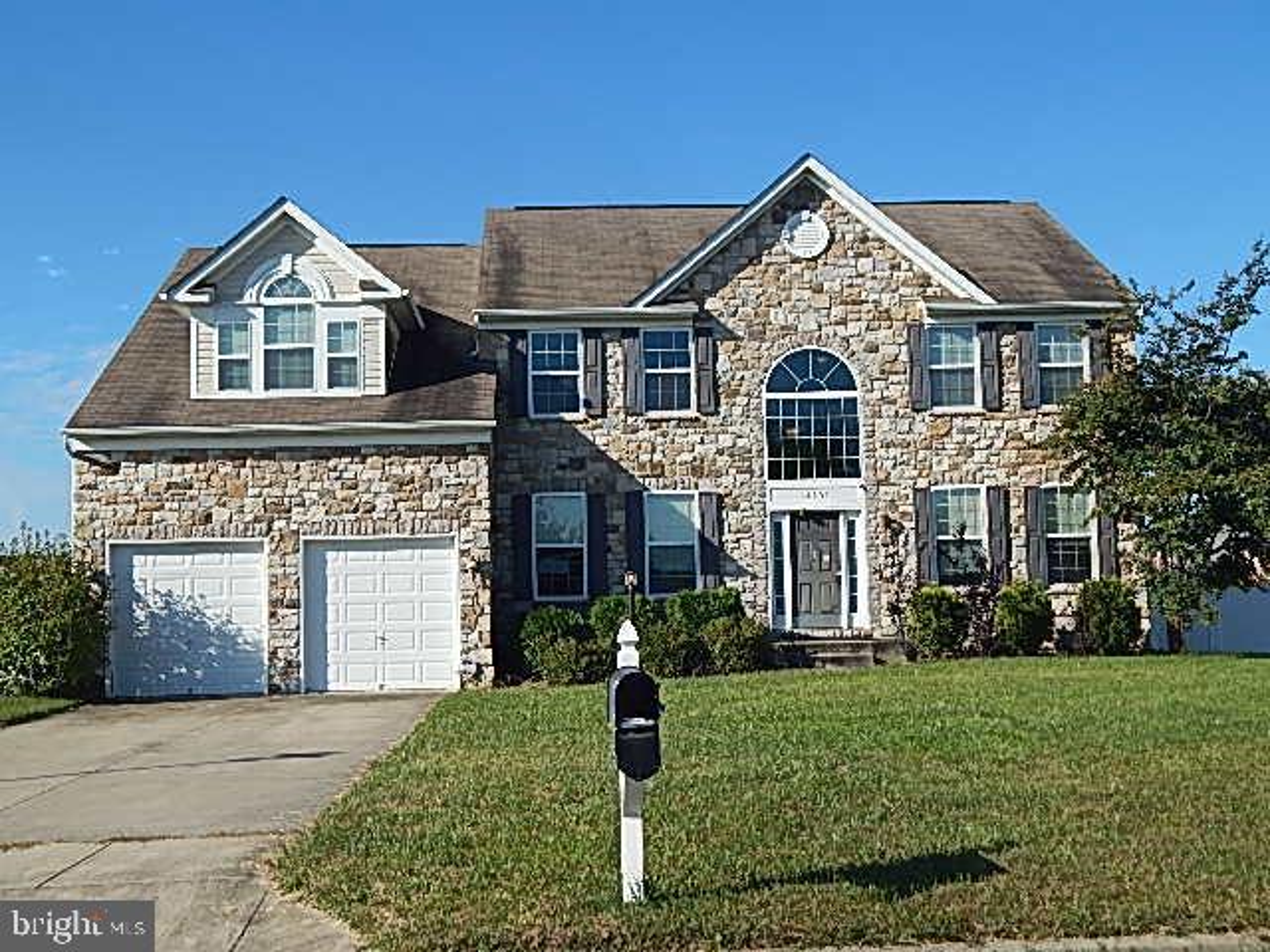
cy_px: 476
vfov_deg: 33.6
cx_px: 635
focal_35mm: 43
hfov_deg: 43.9
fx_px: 1578
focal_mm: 7.7
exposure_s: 1/500
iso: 125
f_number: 7.1
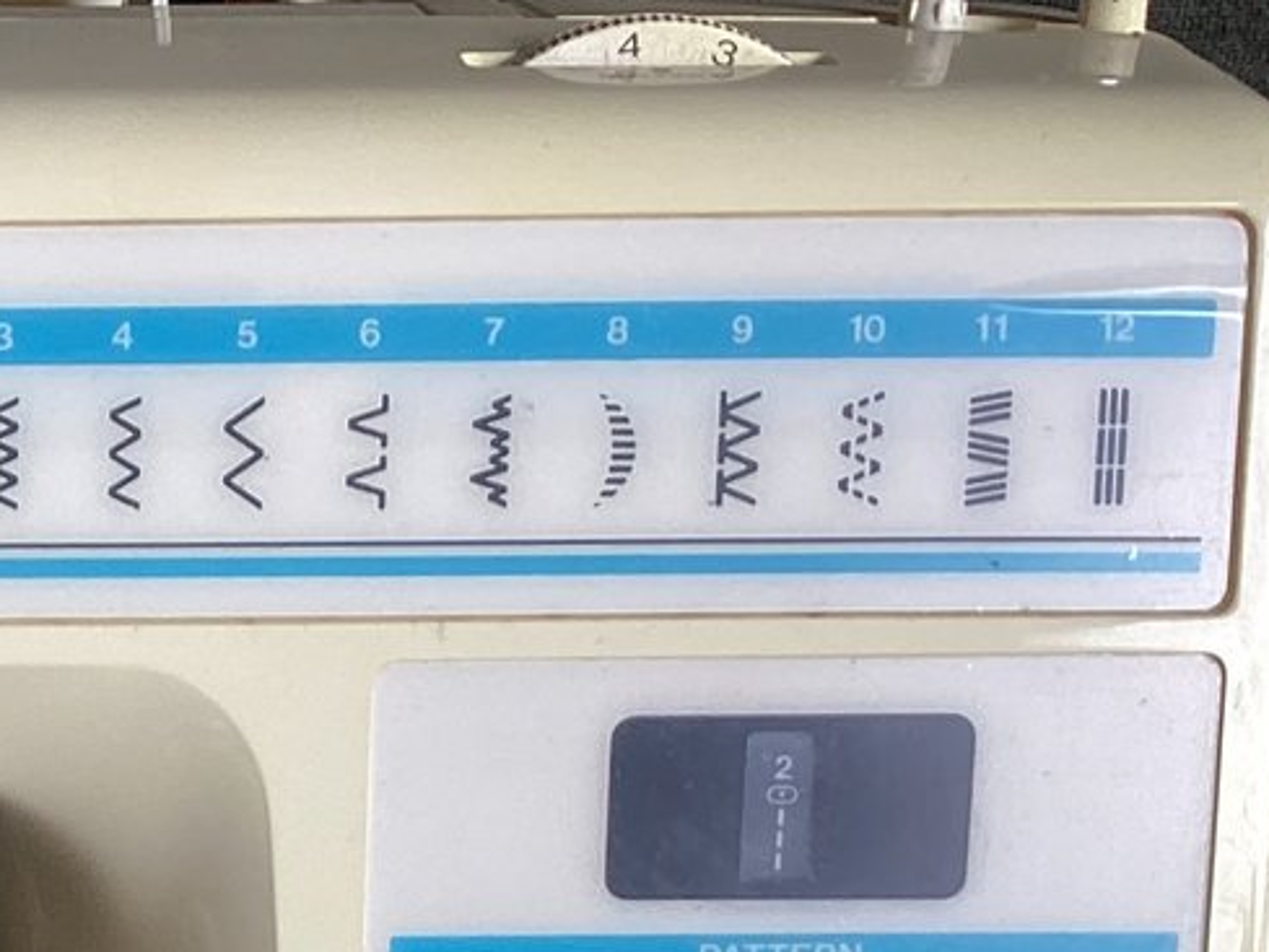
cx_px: -349
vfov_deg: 14.9
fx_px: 3520
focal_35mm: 96
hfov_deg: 19.0
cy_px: 1119
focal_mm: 3.3
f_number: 2.4
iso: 50
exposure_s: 1/100
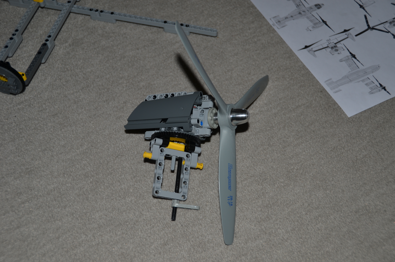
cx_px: 198
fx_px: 558
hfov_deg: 39.0
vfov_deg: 26.4
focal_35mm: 51
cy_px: 131
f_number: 4.2
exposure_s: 1/60
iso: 100
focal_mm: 34
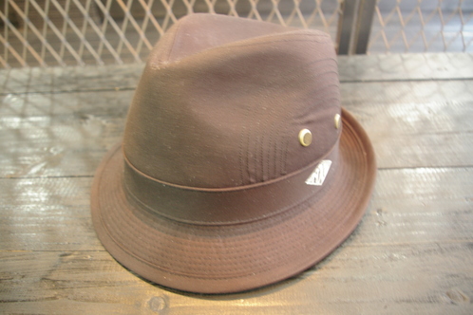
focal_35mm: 27
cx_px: 236
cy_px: 158
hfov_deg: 67.4
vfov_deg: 47.9
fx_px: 355
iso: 800
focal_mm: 18
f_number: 4.5
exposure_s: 1/3.33
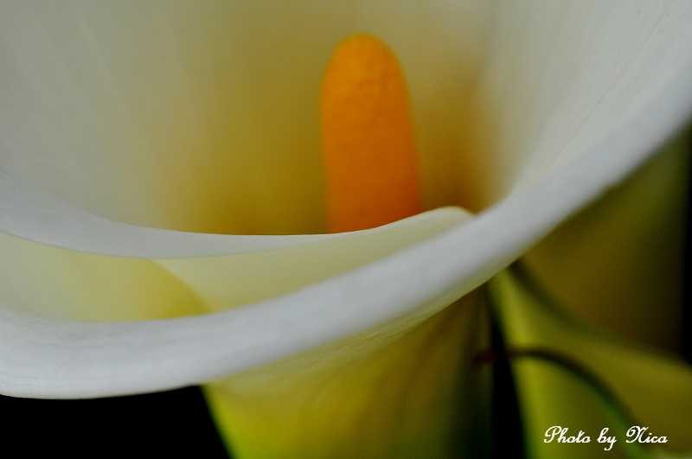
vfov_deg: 18.1
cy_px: 230
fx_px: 1440
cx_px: 346
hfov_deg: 27.0
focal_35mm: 75
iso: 250
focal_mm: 50
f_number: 11
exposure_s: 1/320
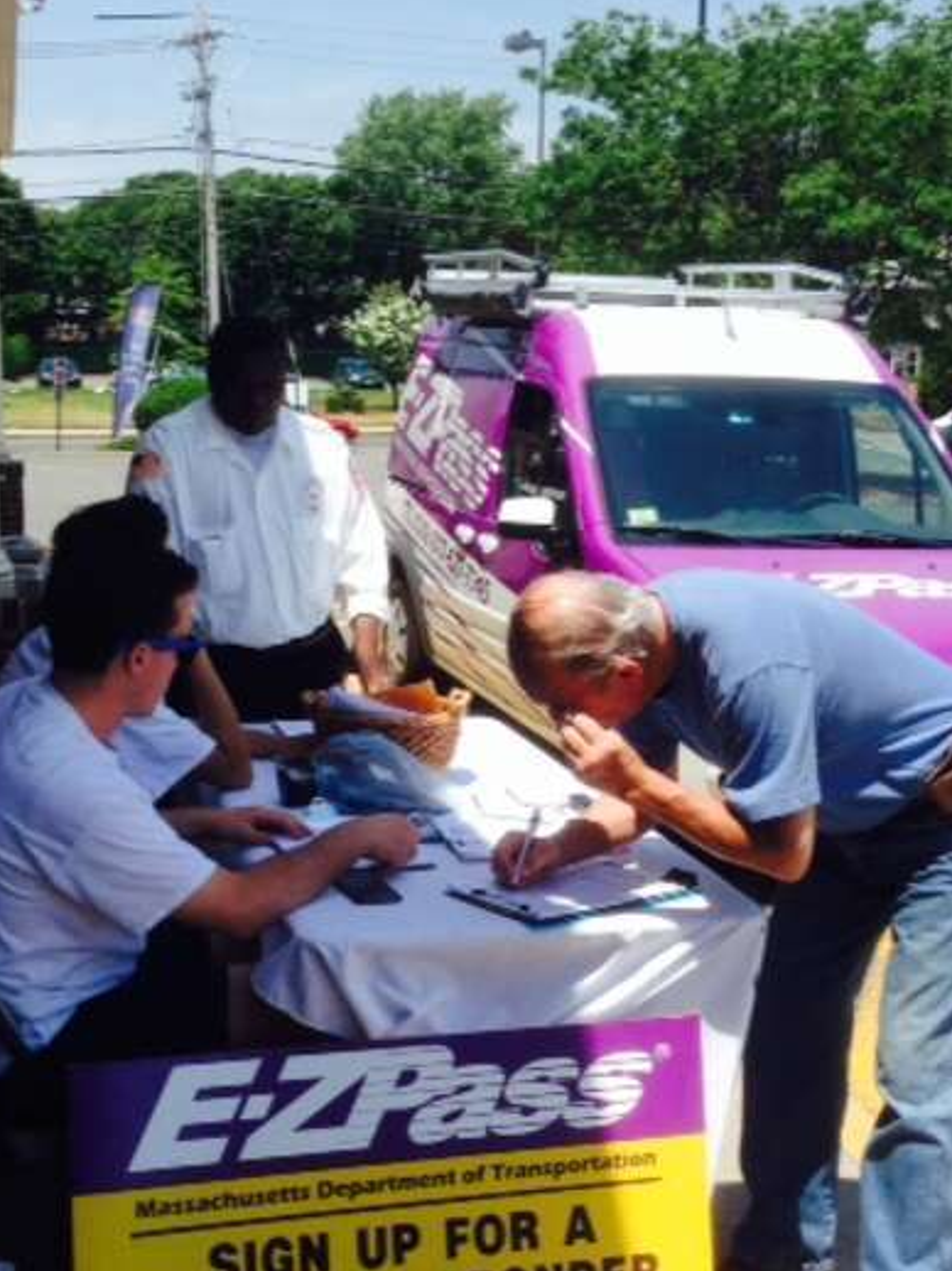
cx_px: 437
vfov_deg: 37.5
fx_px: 1872
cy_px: 687
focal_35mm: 51
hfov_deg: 28.5
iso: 50
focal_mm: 4.12
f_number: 2.4
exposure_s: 1/1323
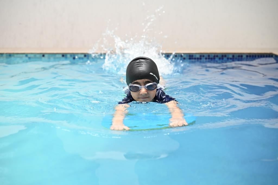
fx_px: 510
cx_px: 139
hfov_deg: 30.5
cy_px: 92
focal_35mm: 66
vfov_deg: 20.6
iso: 640
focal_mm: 66
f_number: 3.2
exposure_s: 1/500
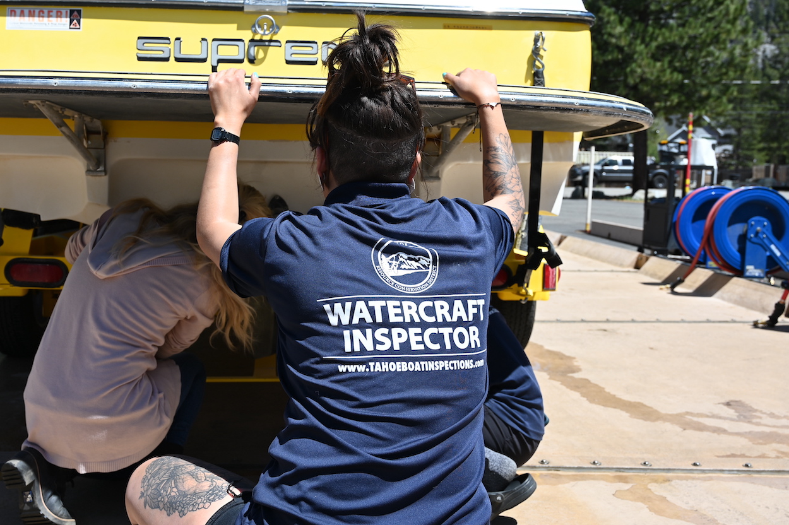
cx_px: 328
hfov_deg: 52.2
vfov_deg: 36.3
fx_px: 802
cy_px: 245
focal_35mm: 37
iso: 100
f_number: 6.3
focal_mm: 30.5
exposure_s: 1/320
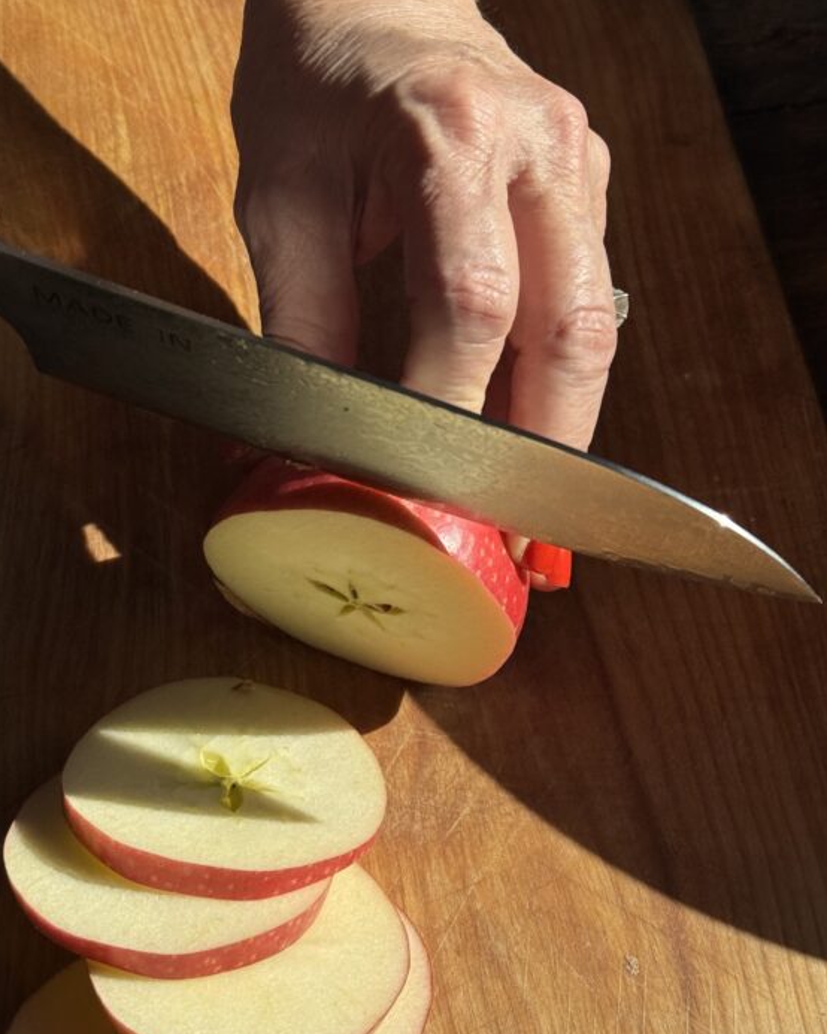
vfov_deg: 29.1
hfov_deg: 23.4
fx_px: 1988
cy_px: 568
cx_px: 291
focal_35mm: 65
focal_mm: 6.76
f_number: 1.78
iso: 64
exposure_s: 1/6410
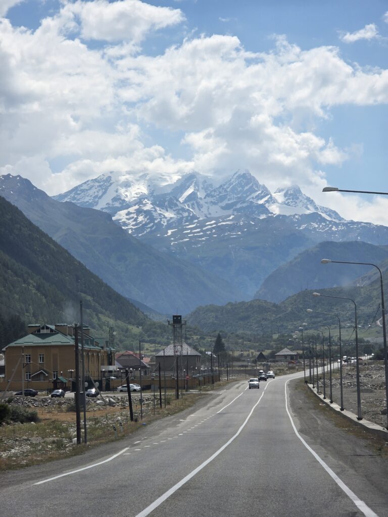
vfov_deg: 17.1
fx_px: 1719
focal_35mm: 115
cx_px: 194
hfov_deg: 12.9
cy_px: 258
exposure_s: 1/2038
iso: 64
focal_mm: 18.6
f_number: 3.4
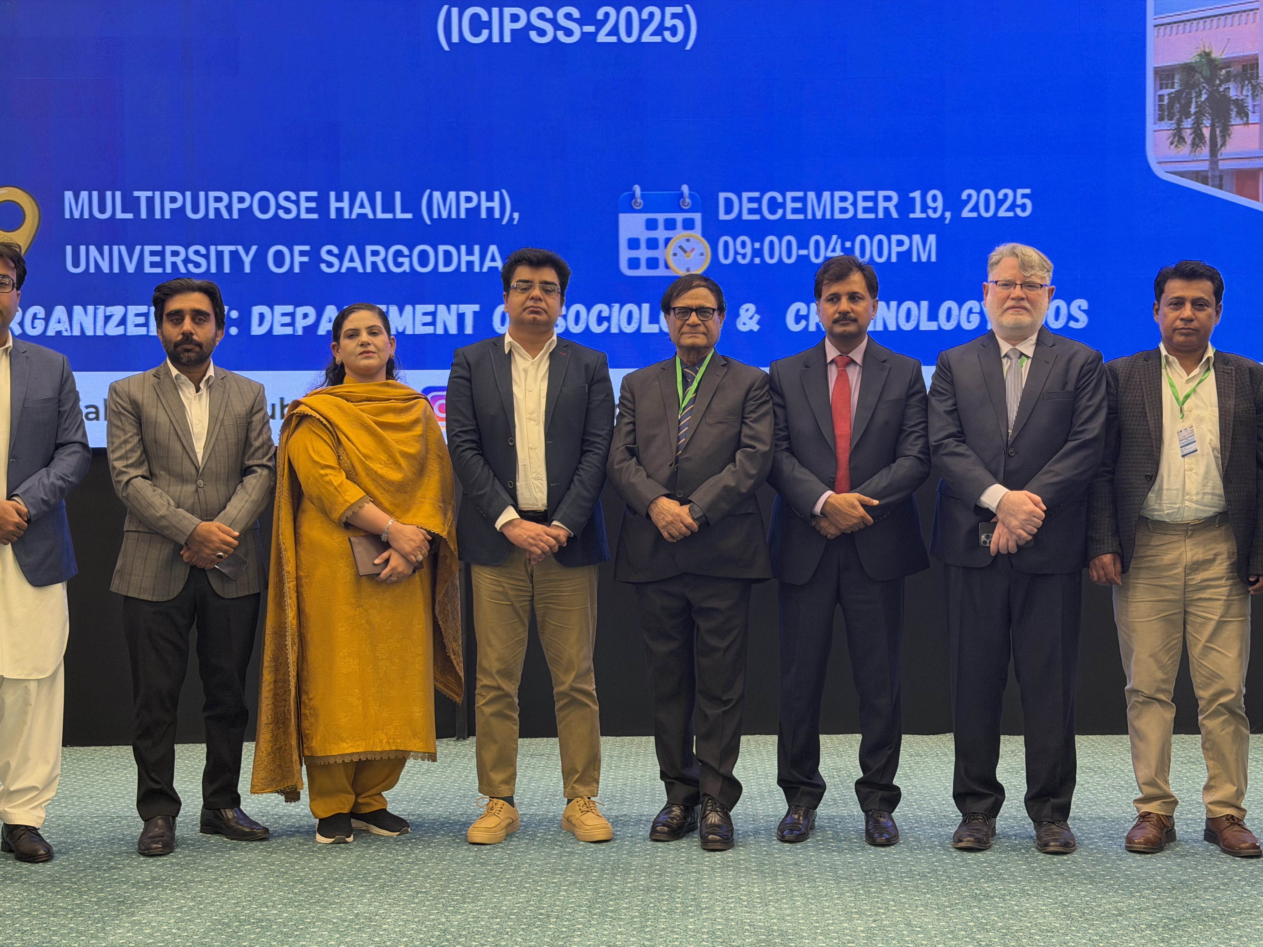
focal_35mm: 48
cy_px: 474
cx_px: 632
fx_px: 1751
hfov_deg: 39.7
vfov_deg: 30.3
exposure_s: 1/50
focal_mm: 6.76
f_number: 1.78
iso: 160
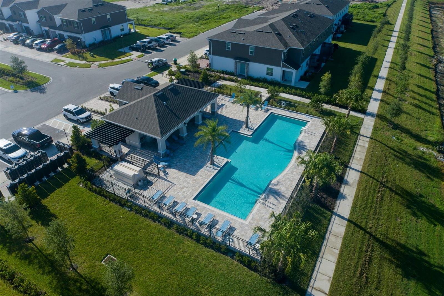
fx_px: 296
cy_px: 148
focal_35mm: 24
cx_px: 222
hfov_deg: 73.8
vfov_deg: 53.1
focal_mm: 8.8
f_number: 4.5
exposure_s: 1/200
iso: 100
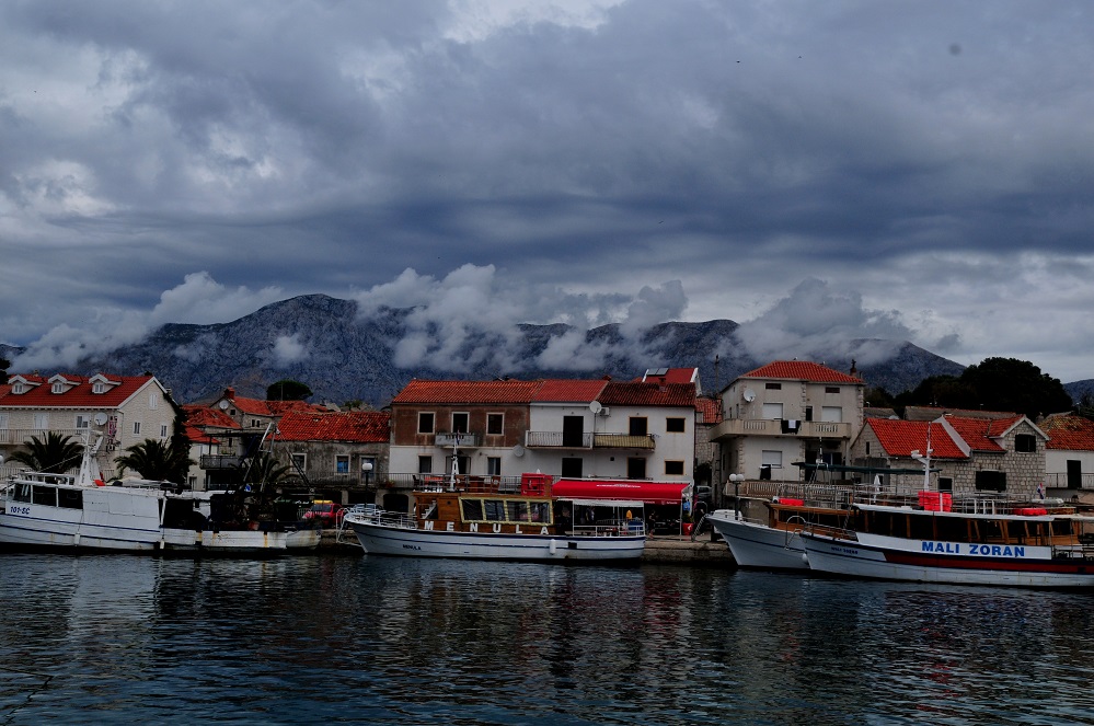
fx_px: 1229
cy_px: 363
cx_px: 547
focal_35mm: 40
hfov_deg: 48.0
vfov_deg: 32.9
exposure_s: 1/1000
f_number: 11
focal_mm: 27
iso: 250
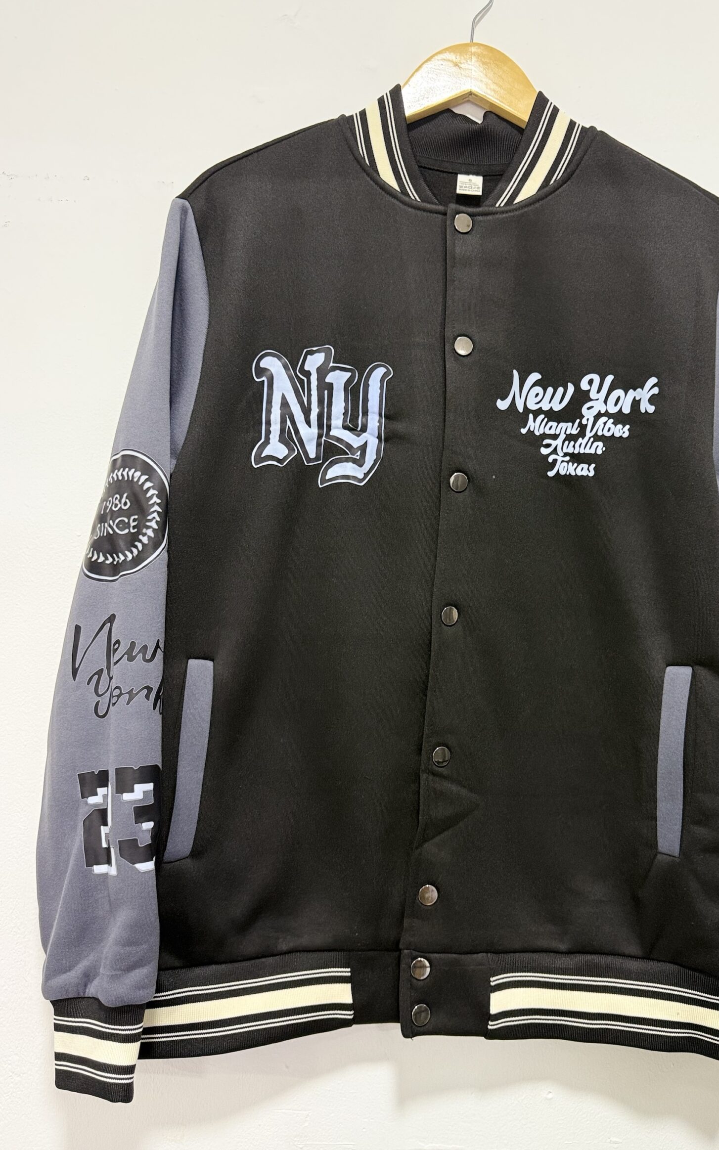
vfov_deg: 66.5
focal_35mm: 28
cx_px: 435
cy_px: 560
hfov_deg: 44.3
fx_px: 878
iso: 250
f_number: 1.78
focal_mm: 6.76
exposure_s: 1/60
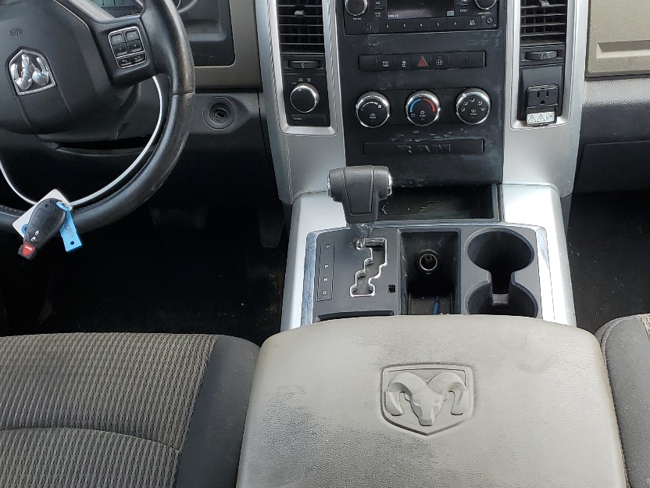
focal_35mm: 50
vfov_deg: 29.1
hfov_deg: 38.0
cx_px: 395
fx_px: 939
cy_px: 273
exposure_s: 1/345
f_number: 1.5
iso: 50
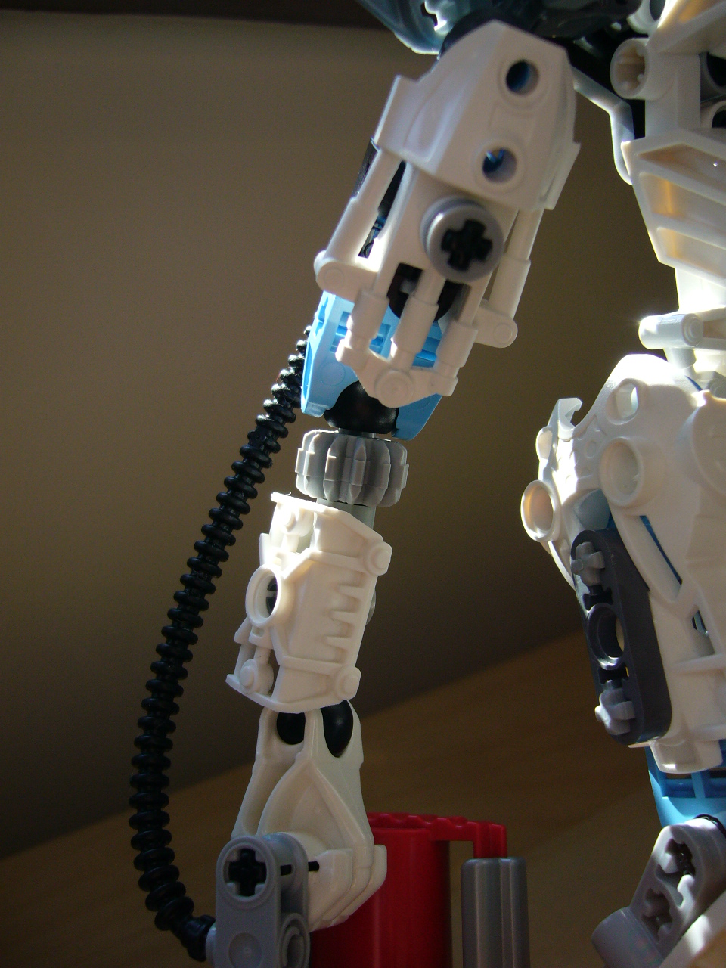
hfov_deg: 40.7
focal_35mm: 35
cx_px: 363
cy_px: 484
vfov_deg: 52.6
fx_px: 979
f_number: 2.8
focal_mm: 5.8
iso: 100
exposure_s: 1/400
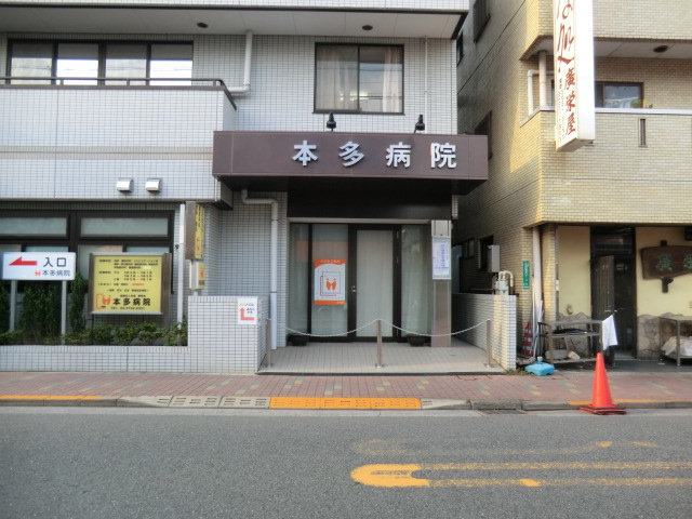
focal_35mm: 24
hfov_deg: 71.6
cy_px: 260
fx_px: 480
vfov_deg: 56.8
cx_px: 346
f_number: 3.2
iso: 80
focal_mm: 4.3
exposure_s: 1/100
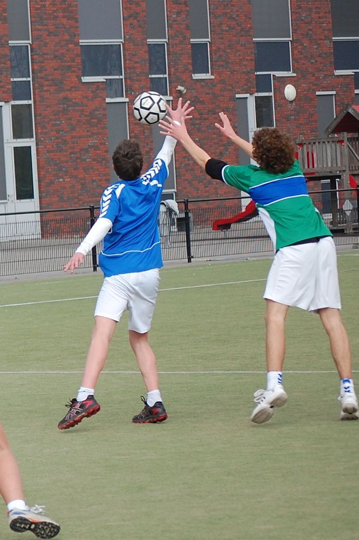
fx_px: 1393
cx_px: 180
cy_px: 270
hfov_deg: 14.7
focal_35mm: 93
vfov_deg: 21.9
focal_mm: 62
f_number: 4.2
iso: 400
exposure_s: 1/1000
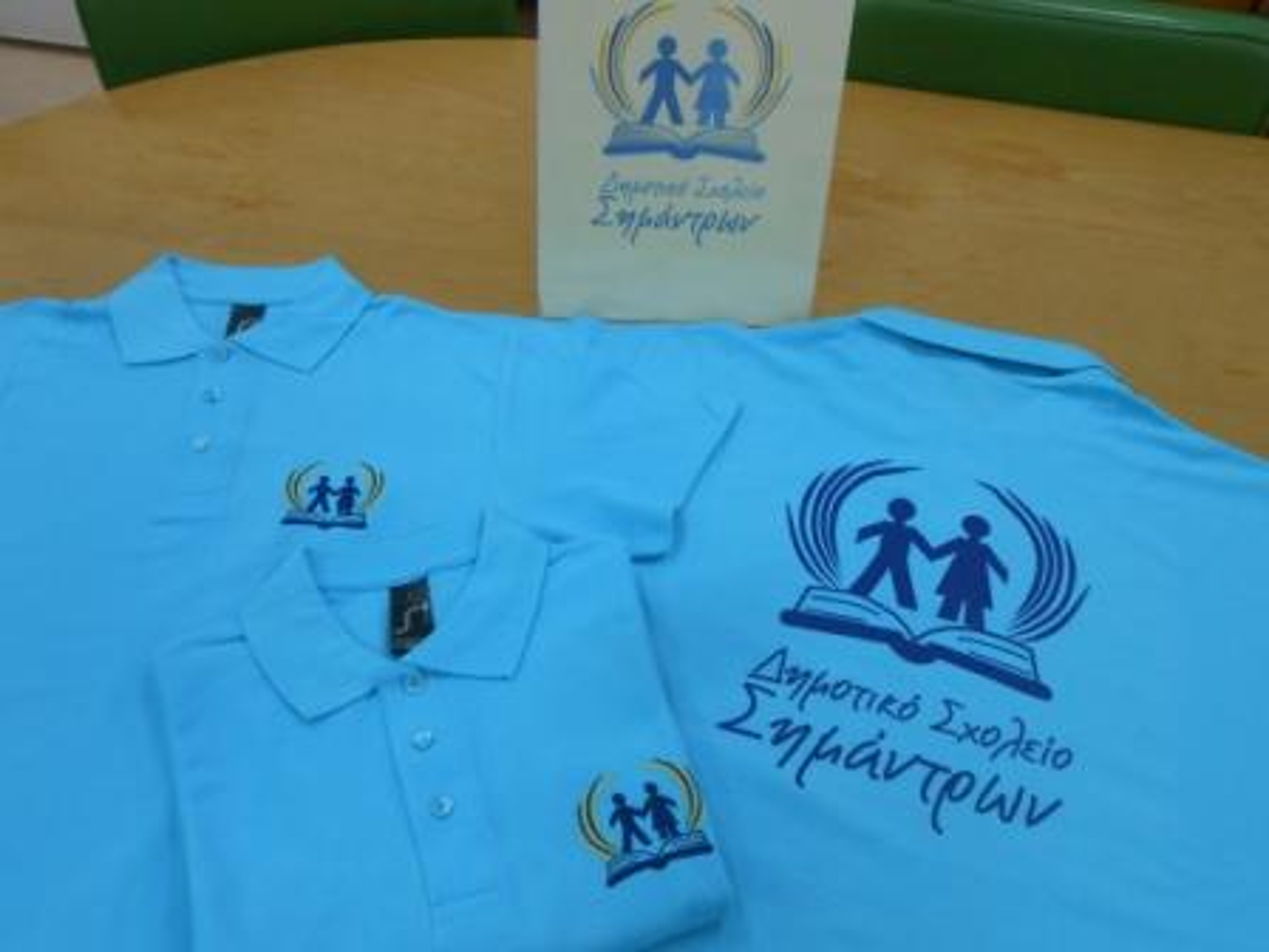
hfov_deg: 60.0
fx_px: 1100
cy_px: 476
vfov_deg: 46.8
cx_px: 634
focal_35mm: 30
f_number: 3.8
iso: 250
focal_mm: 5.3
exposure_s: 1/30
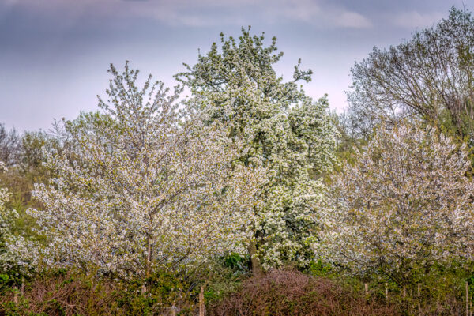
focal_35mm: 412
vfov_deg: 3.3
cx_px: 237
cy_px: 158
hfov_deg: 5.0
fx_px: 5424
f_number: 4
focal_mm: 151.11
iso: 320
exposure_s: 1/1000
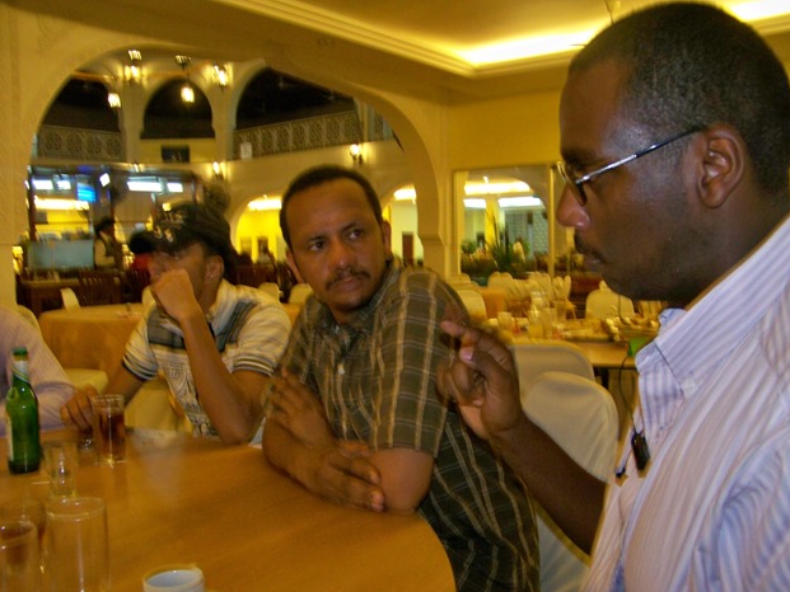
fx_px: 776
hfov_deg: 53.9
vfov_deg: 41.8
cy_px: 304
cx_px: 384
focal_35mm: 34
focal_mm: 5.85
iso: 200
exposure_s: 1/30
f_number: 2.8
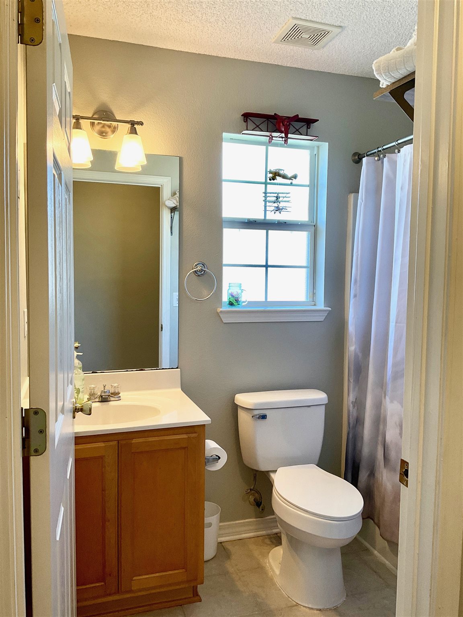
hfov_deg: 48.2
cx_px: 232
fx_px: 517
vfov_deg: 61.7
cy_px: 308
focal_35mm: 29
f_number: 1.8
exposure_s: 1/60
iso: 50
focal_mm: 3
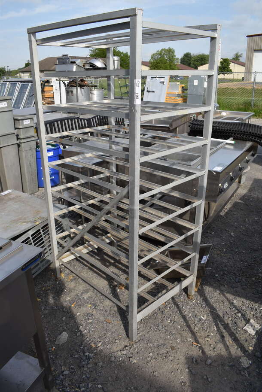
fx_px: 294
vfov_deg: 67.3
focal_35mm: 27
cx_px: 131
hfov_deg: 48.0
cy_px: 196
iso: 100
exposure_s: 1/250
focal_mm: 18
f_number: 8
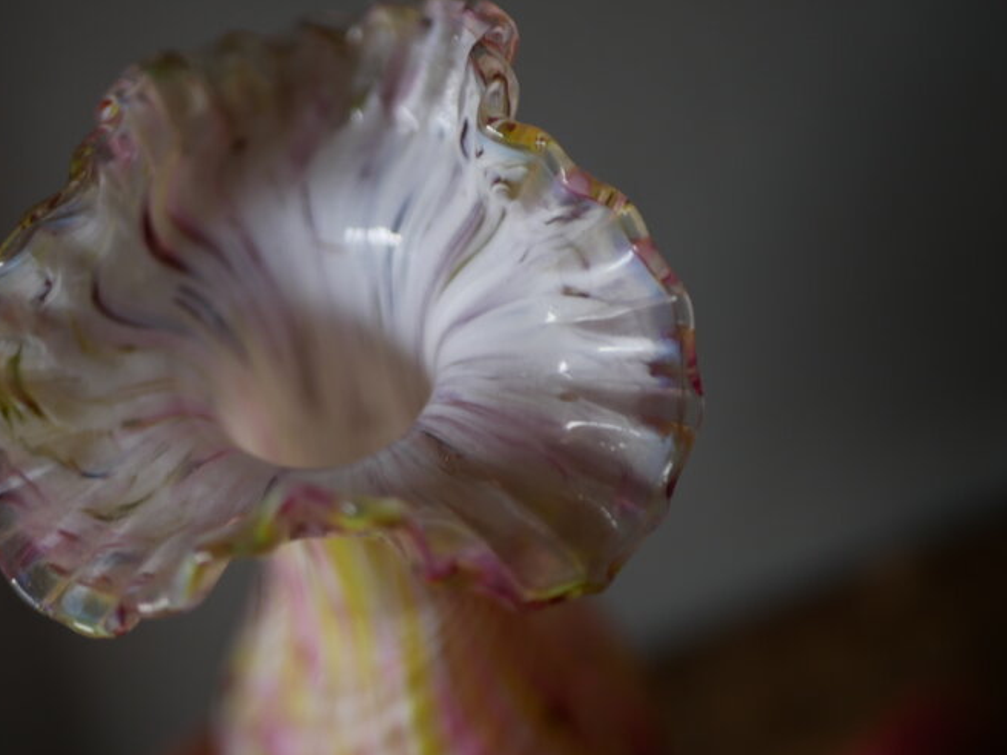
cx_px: 417
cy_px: 279
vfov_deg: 22.5
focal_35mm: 65
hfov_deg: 29.8
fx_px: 1891
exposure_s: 1/125
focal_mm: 25
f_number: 1.7
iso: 200
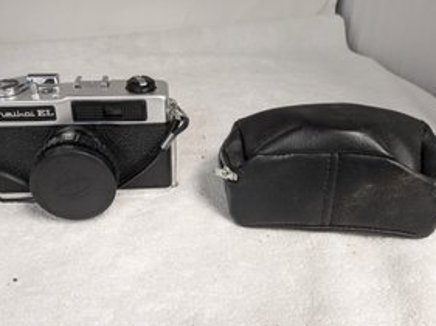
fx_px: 415
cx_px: 199
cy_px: 186
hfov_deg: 55.3
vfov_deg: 42.8
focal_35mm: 33
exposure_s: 1/60
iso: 240
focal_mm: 4.38
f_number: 1.73
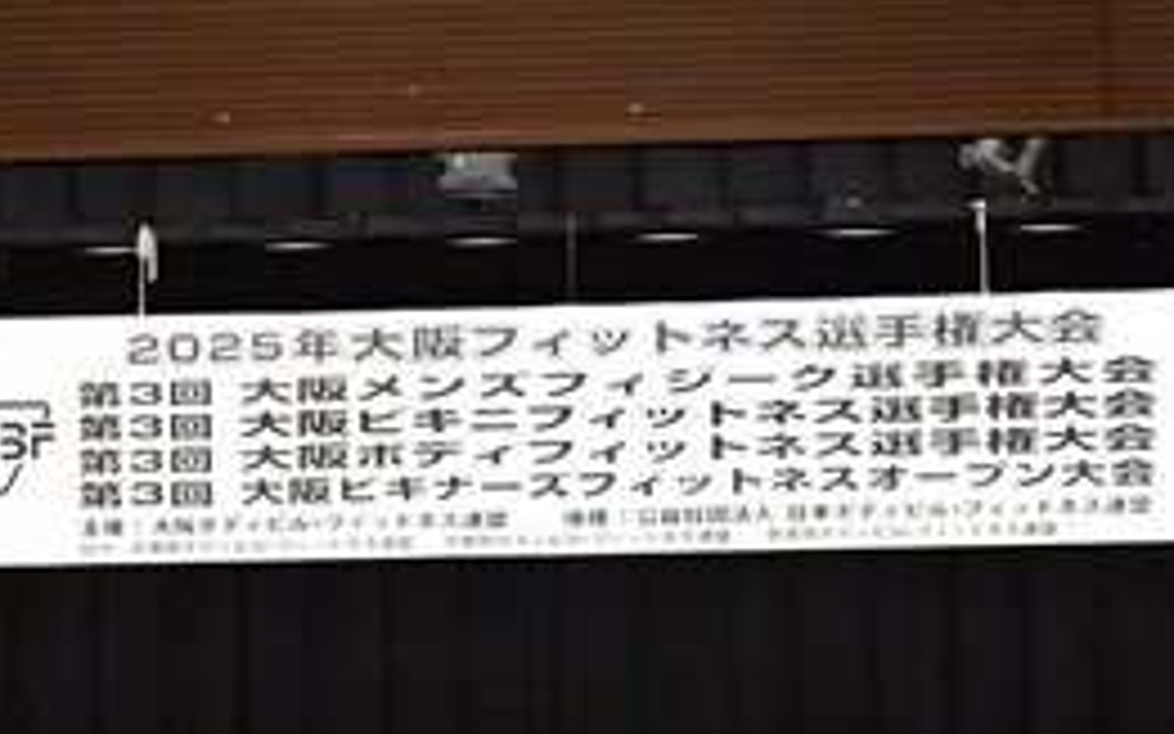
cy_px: 941
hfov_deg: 10.3
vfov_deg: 6.4
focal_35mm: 203
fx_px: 6494
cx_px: 353
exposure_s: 1/400
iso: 6400
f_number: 5.6
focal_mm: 45
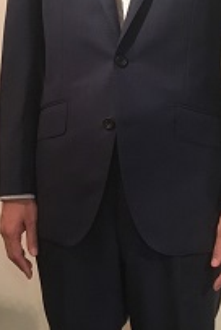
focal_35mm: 89
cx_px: 91
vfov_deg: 22.7
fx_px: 817
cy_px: 109
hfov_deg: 15.4
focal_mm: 4.15
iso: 250
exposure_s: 1/15
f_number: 2.2
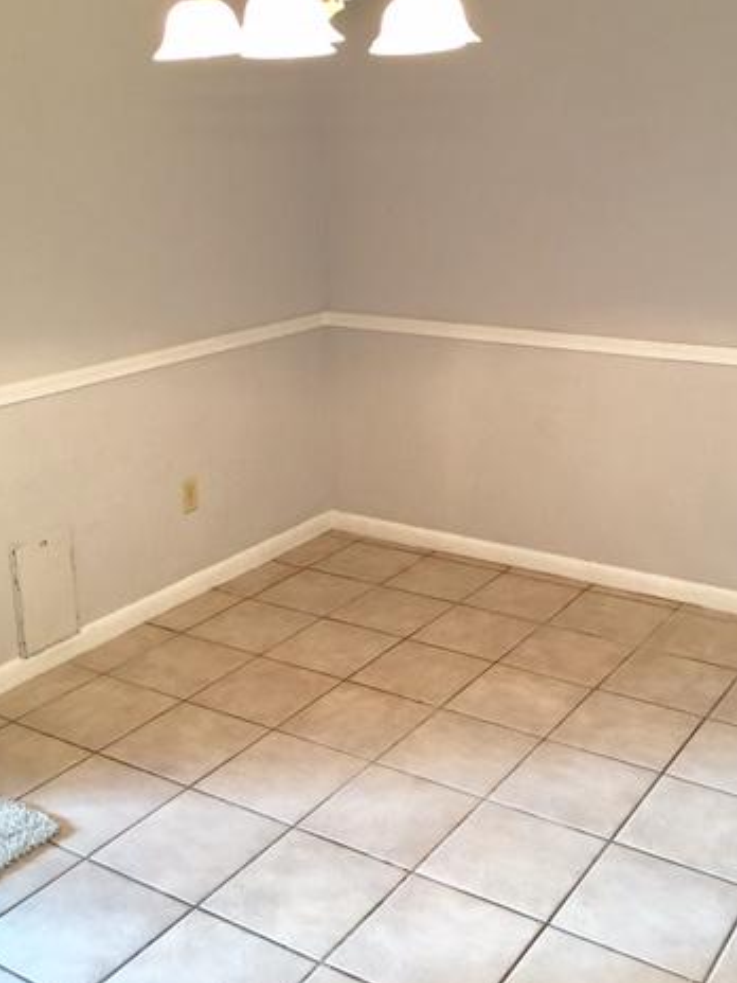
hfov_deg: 35.9
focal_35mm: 40
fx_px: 1136
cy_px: 439
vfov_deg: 46.7
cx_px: 432
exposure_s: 1/15
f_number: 2.2
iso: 40
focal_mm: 4.15
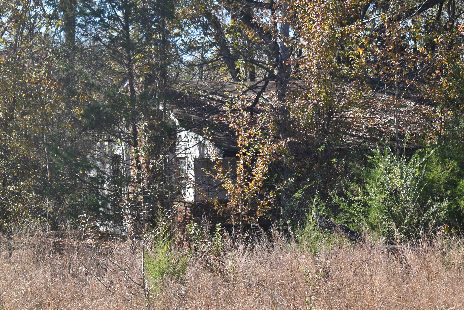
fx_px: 1063
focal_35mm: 82
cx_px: 232
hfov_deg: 24.6
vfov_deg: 16.6
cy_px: 155
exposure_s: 1/125
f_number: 5.6
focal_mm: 55
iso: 100
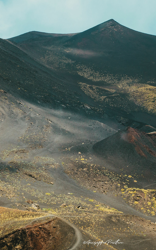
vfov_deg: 18.0
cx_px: 101
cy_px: 125
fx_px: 789
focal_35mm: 116
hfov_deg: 11.3
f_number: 9
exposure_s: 1/500
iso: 250
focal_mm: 50
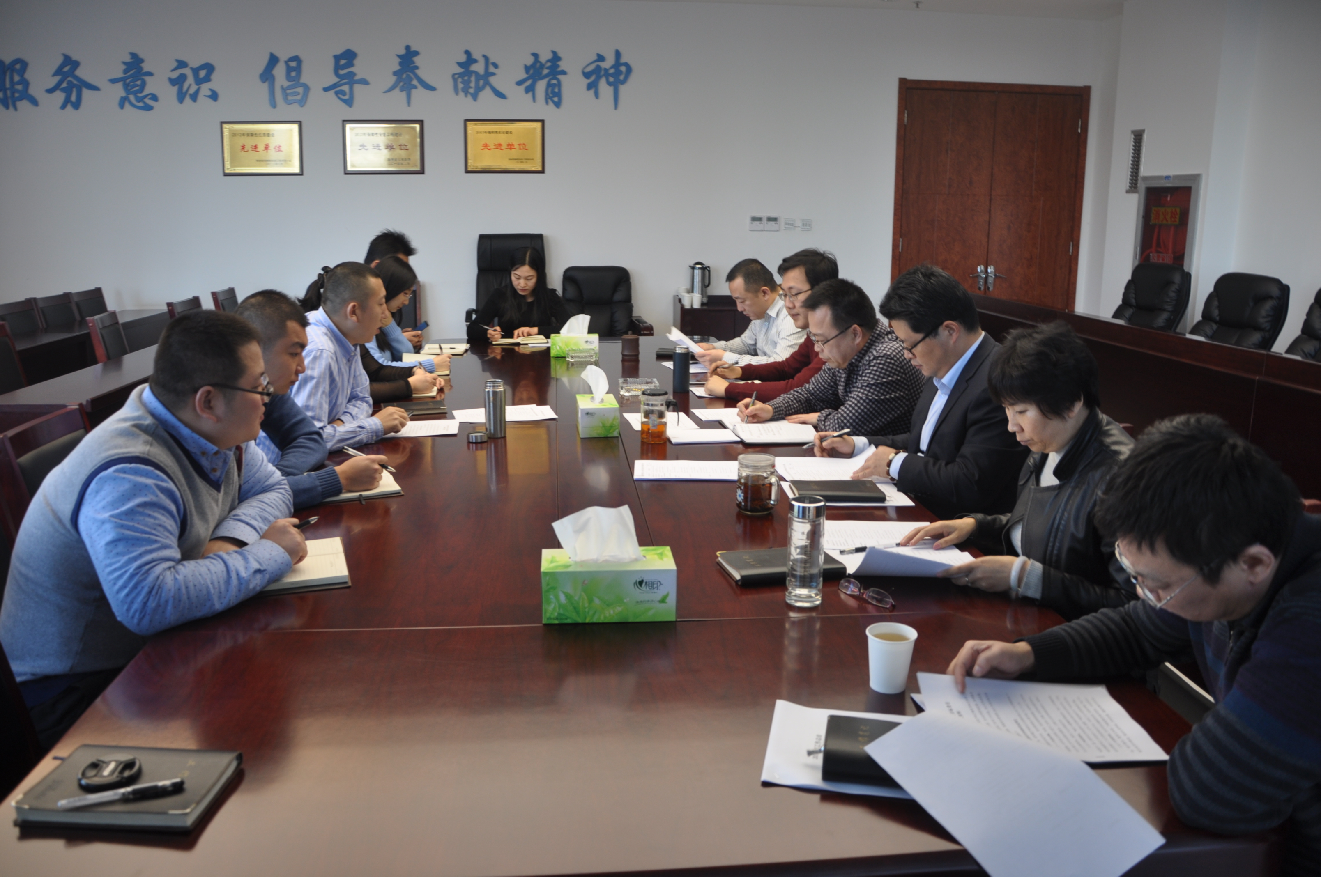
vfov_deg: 47.8
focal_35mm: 27
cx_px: 660
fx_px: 990
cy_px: 438
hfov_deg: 67.4
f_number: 3.5
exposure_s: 1/25
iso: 200
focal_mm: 18
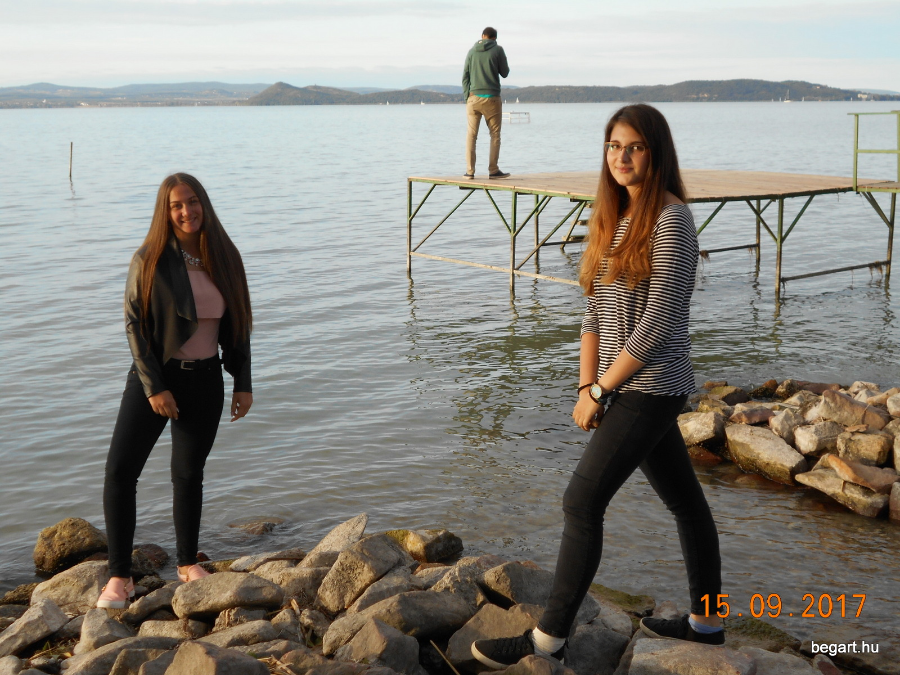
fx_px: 1300
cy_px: 338
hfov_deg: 38.2
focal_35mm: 50
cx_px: 450
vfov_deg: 29.1
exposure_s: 1/200
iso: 80
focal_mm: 8.8
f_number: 4.5
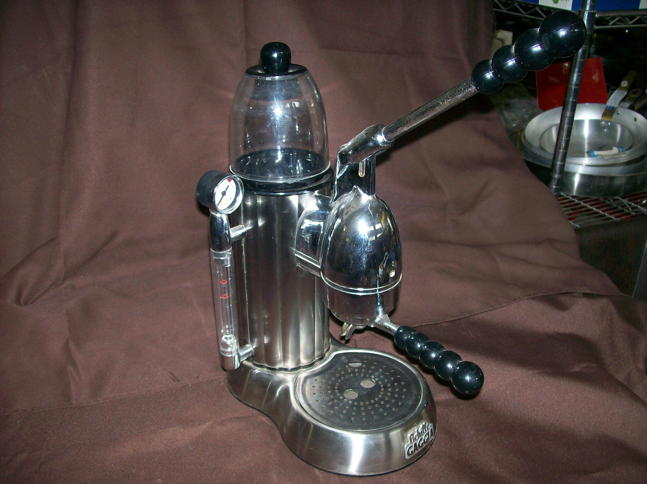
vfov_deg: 39.6
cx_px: 324
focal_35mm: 36
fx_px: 672
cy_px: 242
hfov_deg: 51.4
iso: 80
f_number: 2.7
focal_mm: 6
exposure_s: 1/64
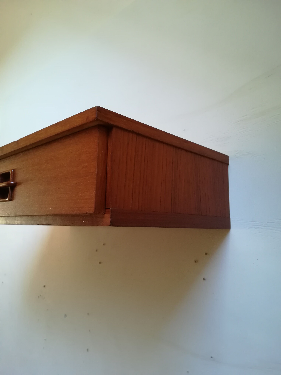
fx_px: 281
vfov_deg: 67.3
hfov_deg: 53.1
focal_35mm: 26
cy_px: 188
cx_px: 140
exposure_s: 1/33.3
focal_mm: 3.83
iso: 400
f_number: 2.2
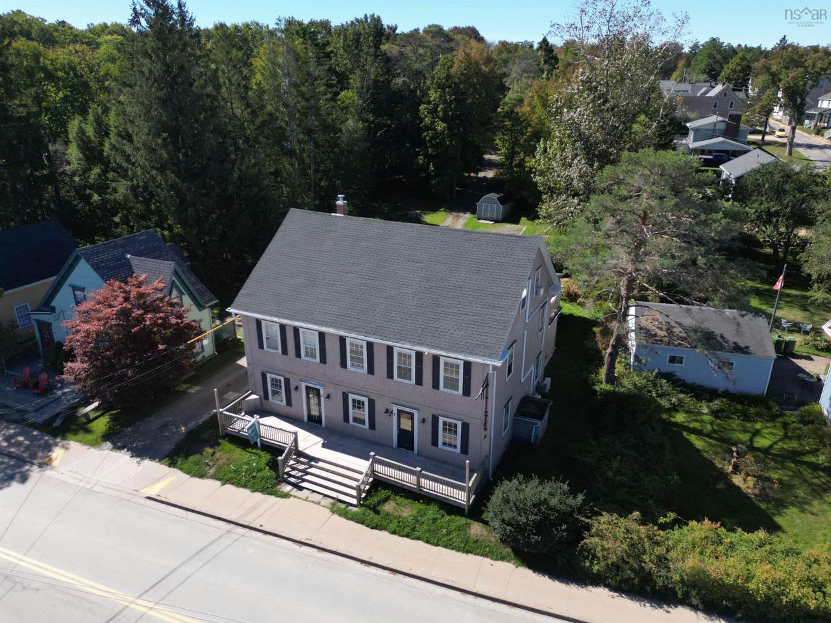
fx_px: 576
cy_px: 312
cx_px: 416
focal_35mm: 24
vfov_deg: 56.8
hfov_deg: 71.6
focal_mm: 6.72
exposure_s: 1/30
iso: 100
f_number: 1.7
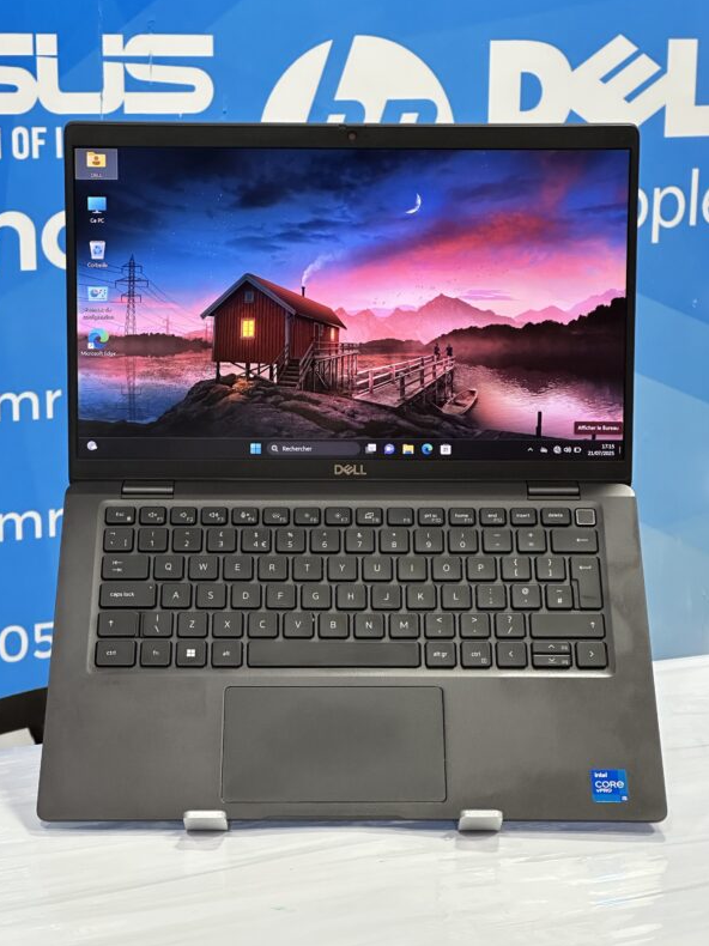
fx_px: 2131
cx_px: 352
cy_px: 471
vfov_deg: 25.0
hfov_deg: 18.9
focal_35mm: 78
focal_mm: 9
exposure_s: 1/100
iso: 250
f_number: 2.8
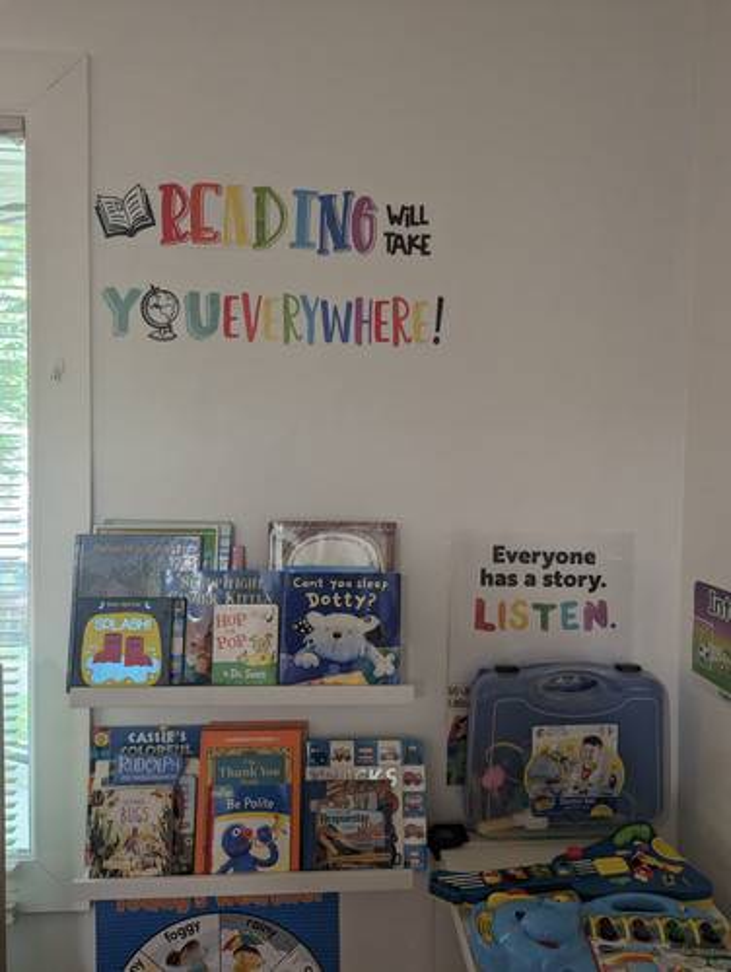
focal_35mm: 24
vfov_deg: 71.5
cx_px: 366
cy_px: 486
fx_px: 675
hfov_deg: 56.9
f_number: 1.85
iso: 139
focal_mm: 6.81
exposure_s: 1/24
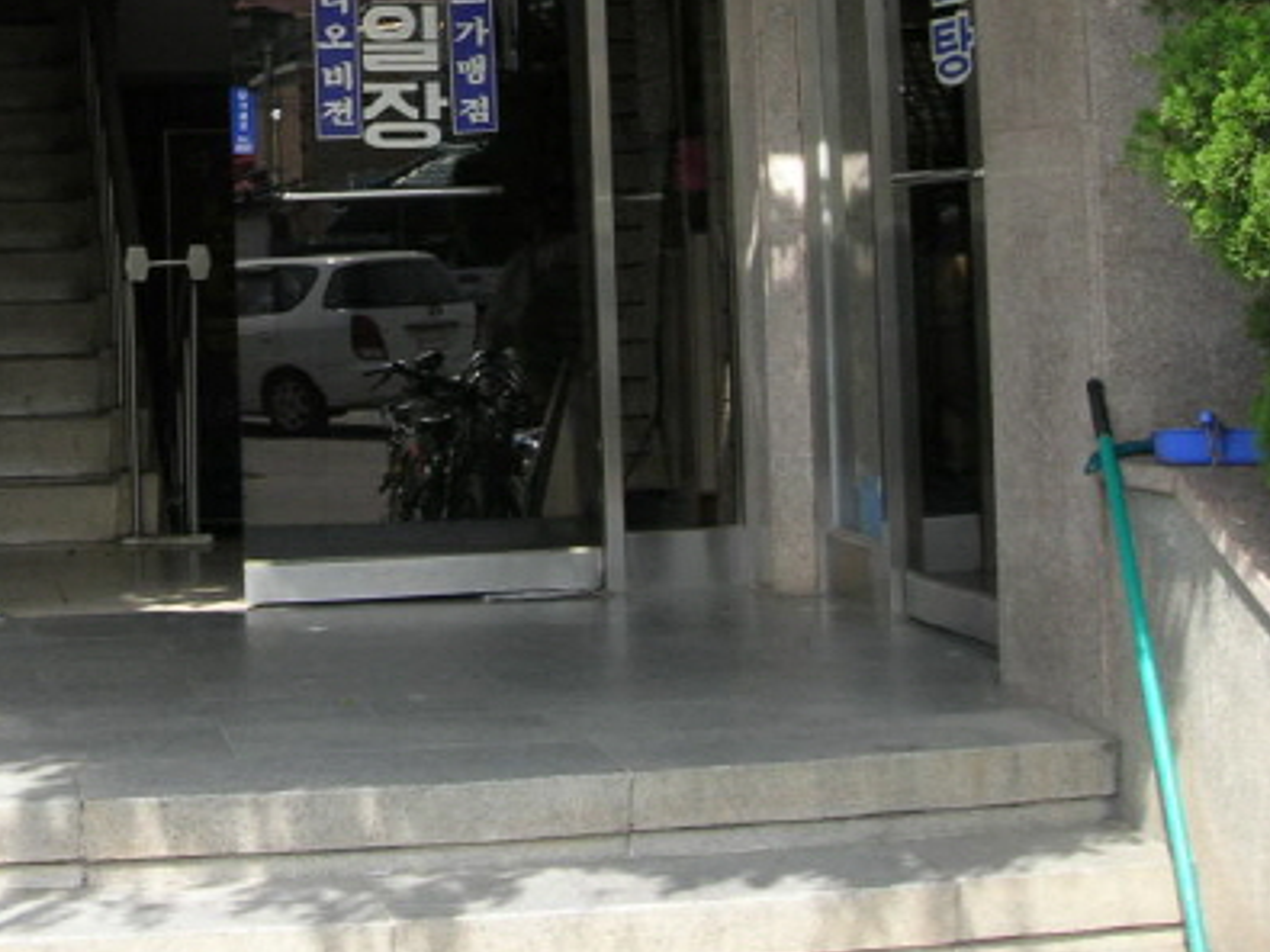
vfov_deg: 18.6
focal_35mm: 77
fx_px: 2824
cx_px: 87
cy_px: -6
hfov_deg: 24.5
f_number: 4.8
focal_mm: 7.8
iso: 64
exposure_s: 1/144
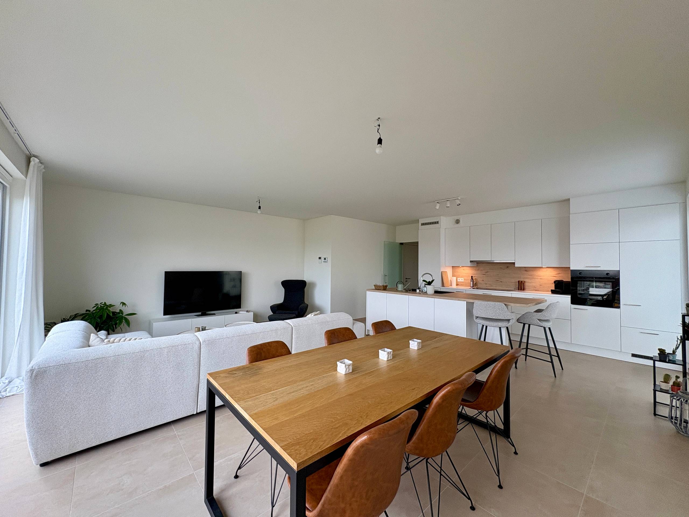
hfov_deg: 102.1
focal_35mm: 14
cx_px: 344
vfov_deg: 85.7
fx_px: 279
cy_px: 258
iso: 100
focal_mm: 2.22
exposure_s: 1/99
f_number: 2.2
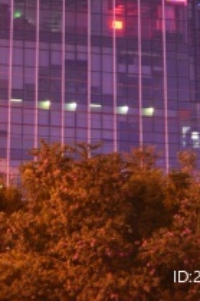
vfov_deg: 11.0
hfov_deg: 8.7
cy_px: -432
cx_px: 8
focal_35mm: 157
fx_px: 1310
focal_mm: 32
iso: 250
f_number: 4
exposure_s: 3
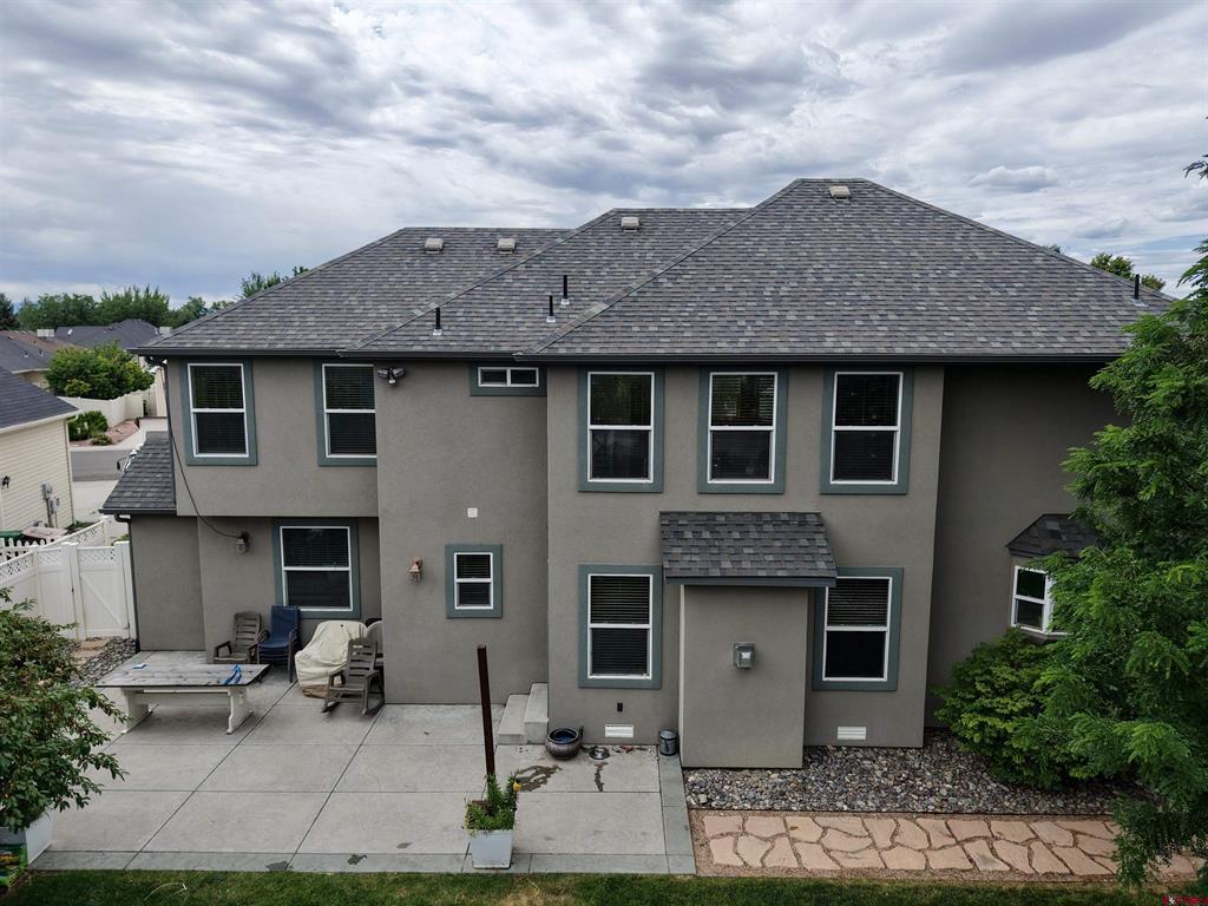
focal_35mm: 24
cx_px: 604
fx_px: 838
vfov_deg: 56.8
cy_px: 453
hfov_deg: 71.6
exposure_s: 1/6000
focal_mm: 8.67
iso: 260
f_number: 1.8
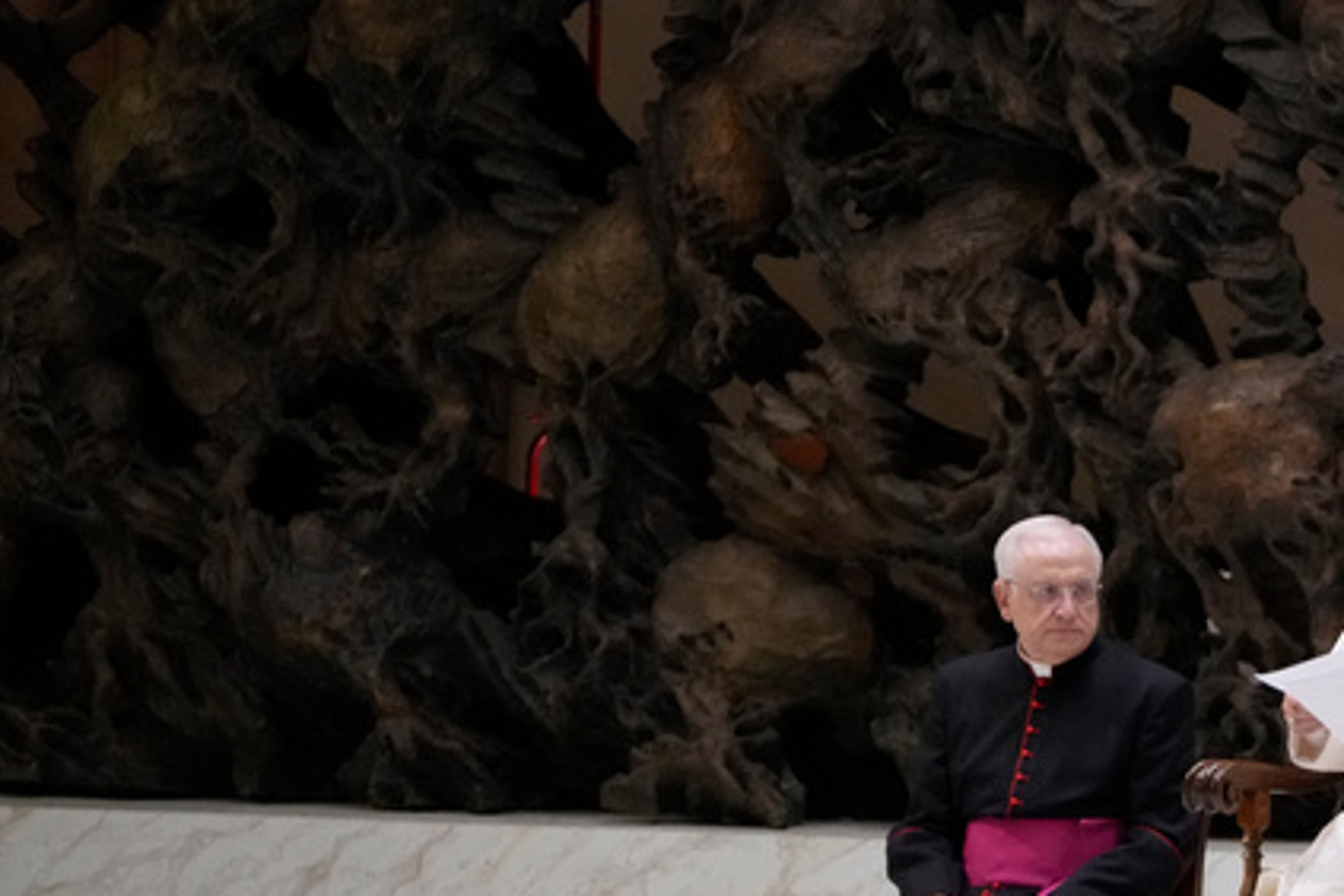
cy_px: 831
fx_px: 36136
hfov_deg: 2.1
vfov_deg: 1.4
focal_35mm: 968
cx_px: 1300
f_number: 5.6
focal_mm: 400
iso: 6400
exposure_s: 1/640
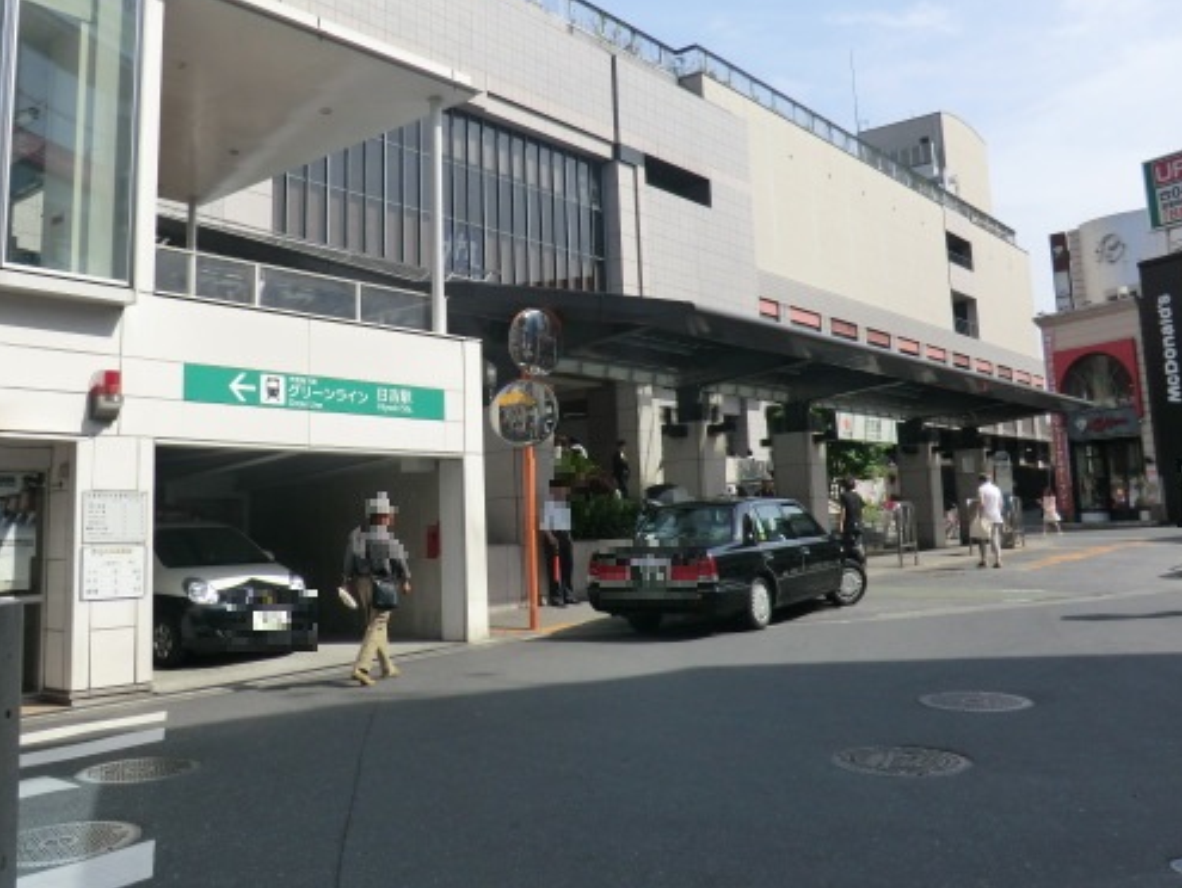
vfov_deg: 45.3
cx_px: 544
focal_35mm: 31
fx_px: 1059
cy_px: 356
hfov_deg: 58.2
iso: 80
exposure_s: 1/200
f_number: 7.5
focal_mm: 4.3
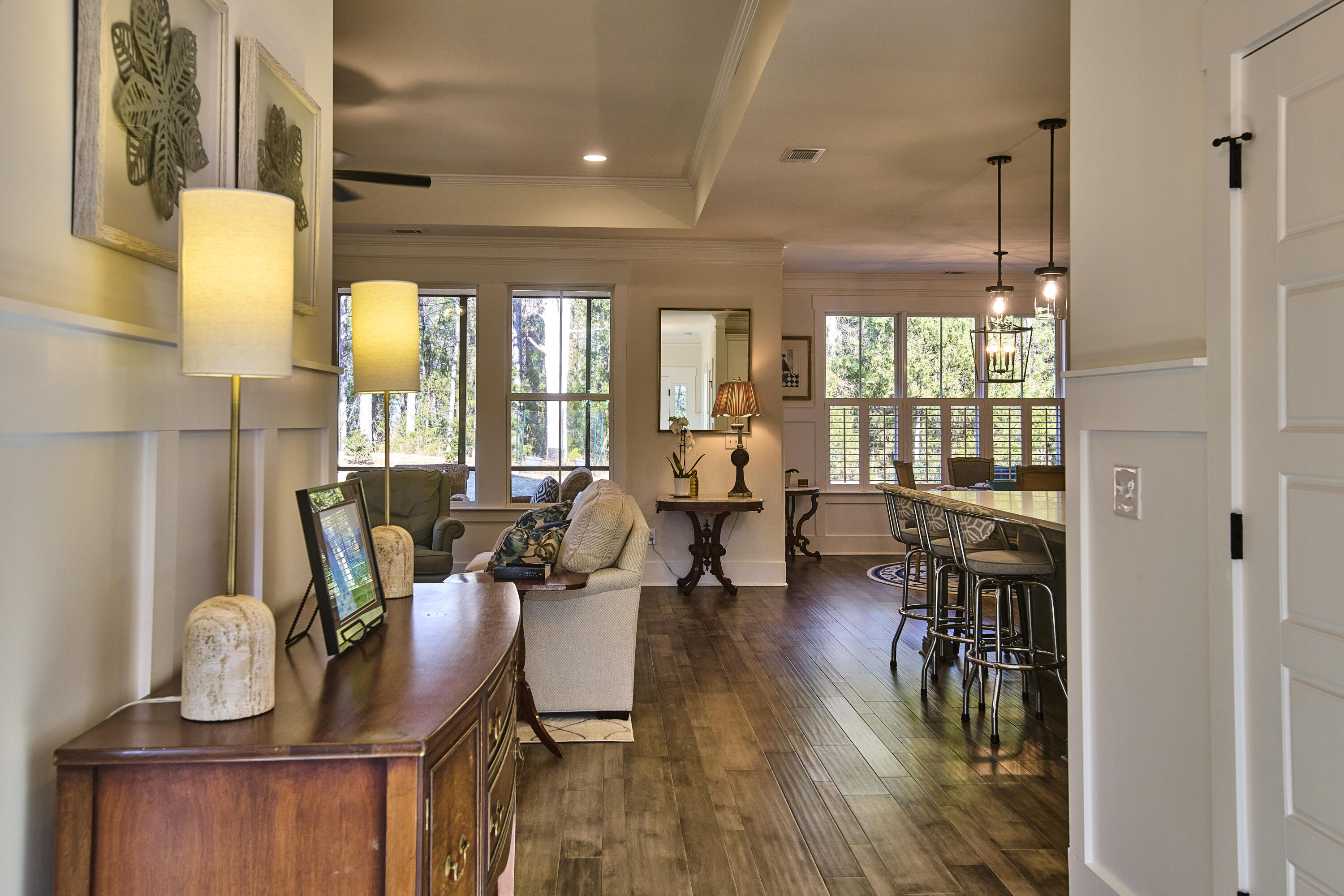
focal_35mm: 30
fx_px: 1120
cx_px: 672
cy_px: 448
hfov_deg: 61.9
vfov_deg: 43.6
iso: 800
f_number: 8
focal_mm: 30
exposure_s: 1/50
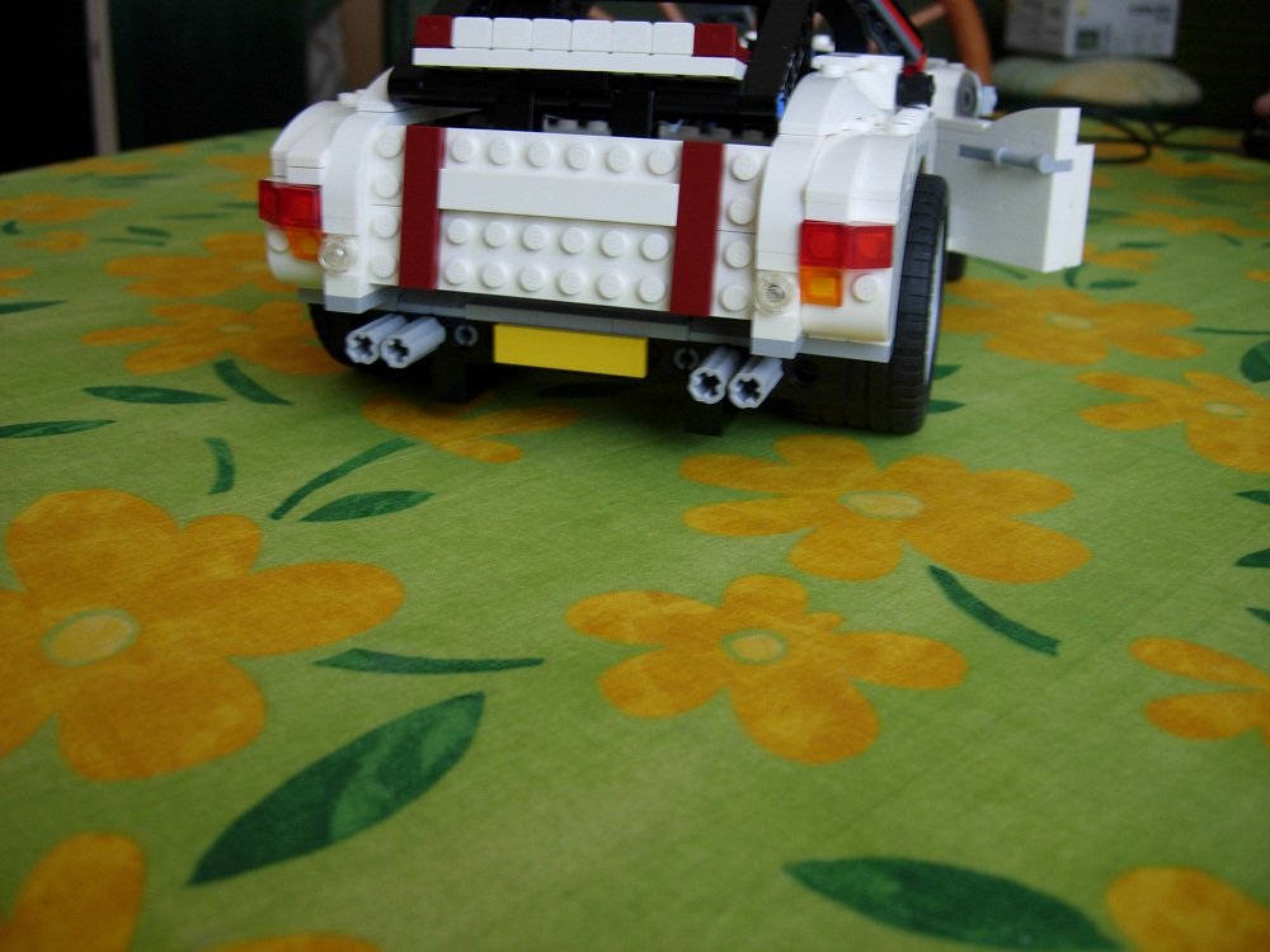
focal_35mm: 36
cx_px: 635
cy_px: 476
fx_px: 1321
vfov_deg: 39.7
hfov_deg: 51.4
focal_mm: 7.5
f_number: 2.7
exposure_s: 1/16
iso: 50
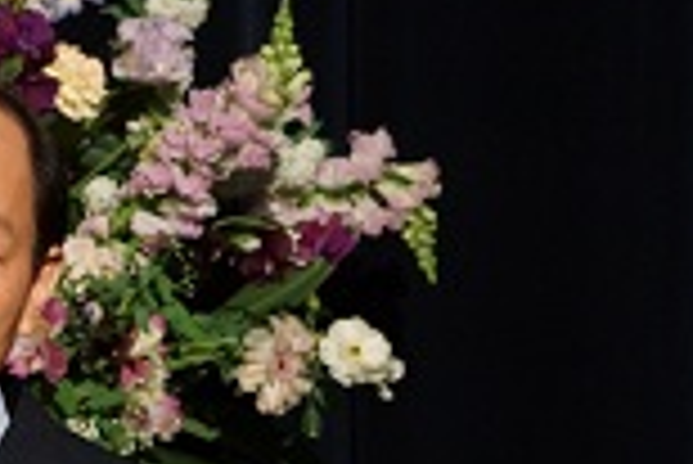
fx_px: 19037
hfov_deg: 2.1
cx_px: -158
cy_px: 484
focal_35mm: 988
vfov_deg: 1.4
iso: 1600
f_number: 5.6
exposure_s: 1/40
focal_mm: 200
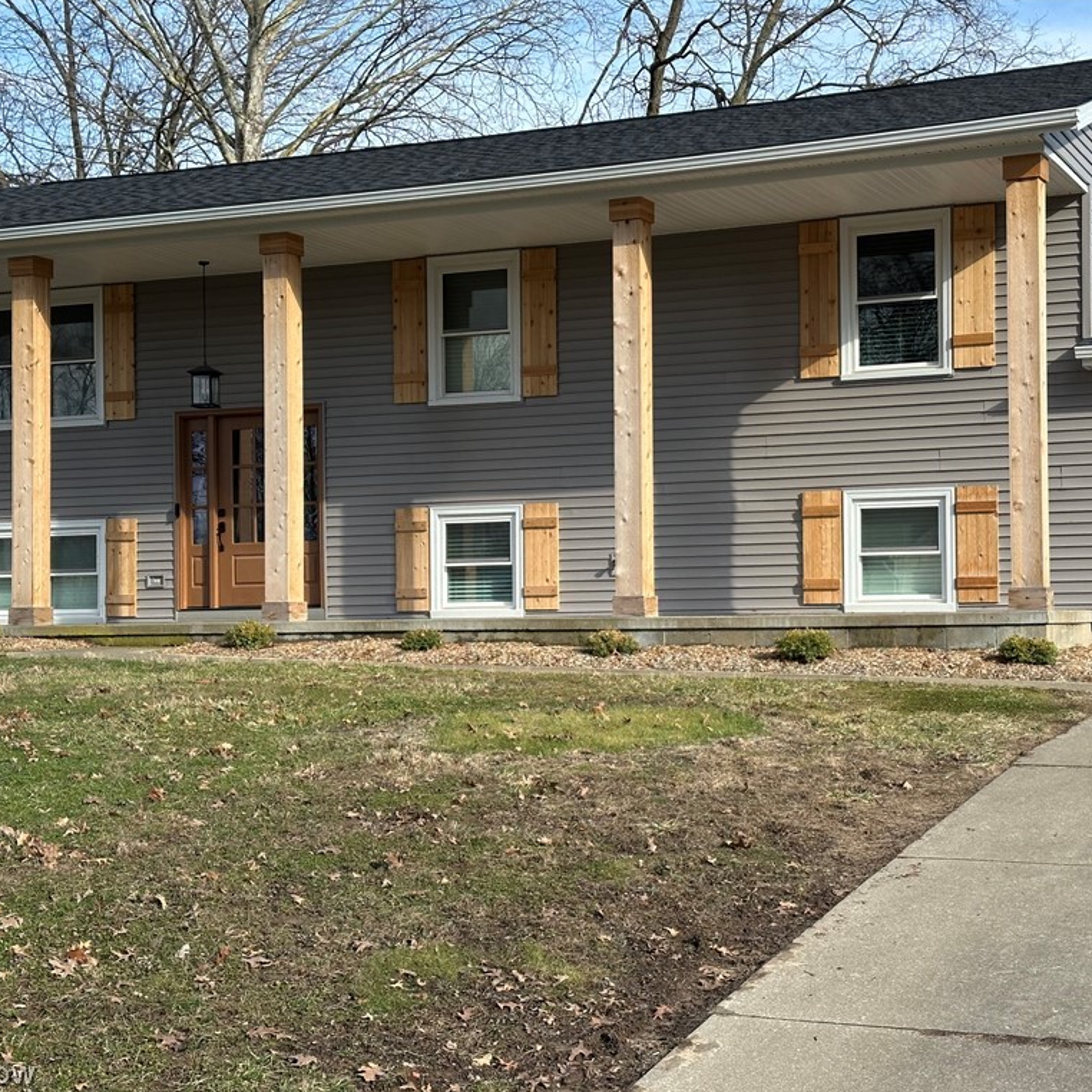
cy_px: 546
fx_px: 2034
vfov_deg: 30.0
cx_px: 621
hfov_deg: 30.0
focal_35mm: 57
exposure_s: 1/1639
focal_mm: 6.86
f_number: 1.78
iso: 64
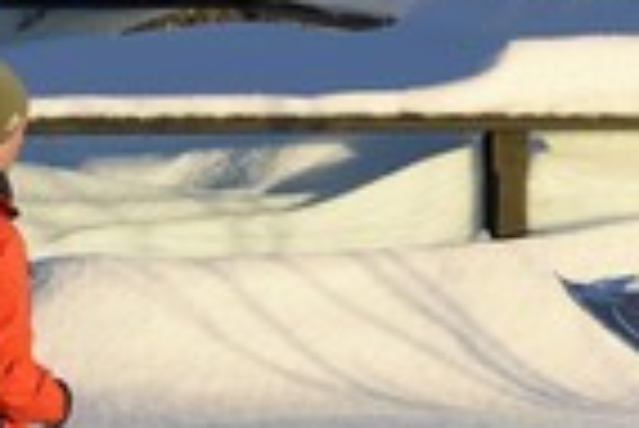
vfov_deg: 2.3
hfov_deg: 3.5
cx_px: 454
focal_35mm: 591
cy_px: 383
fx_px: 10501
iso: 200
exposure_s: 1/250
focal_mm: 200
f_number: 9
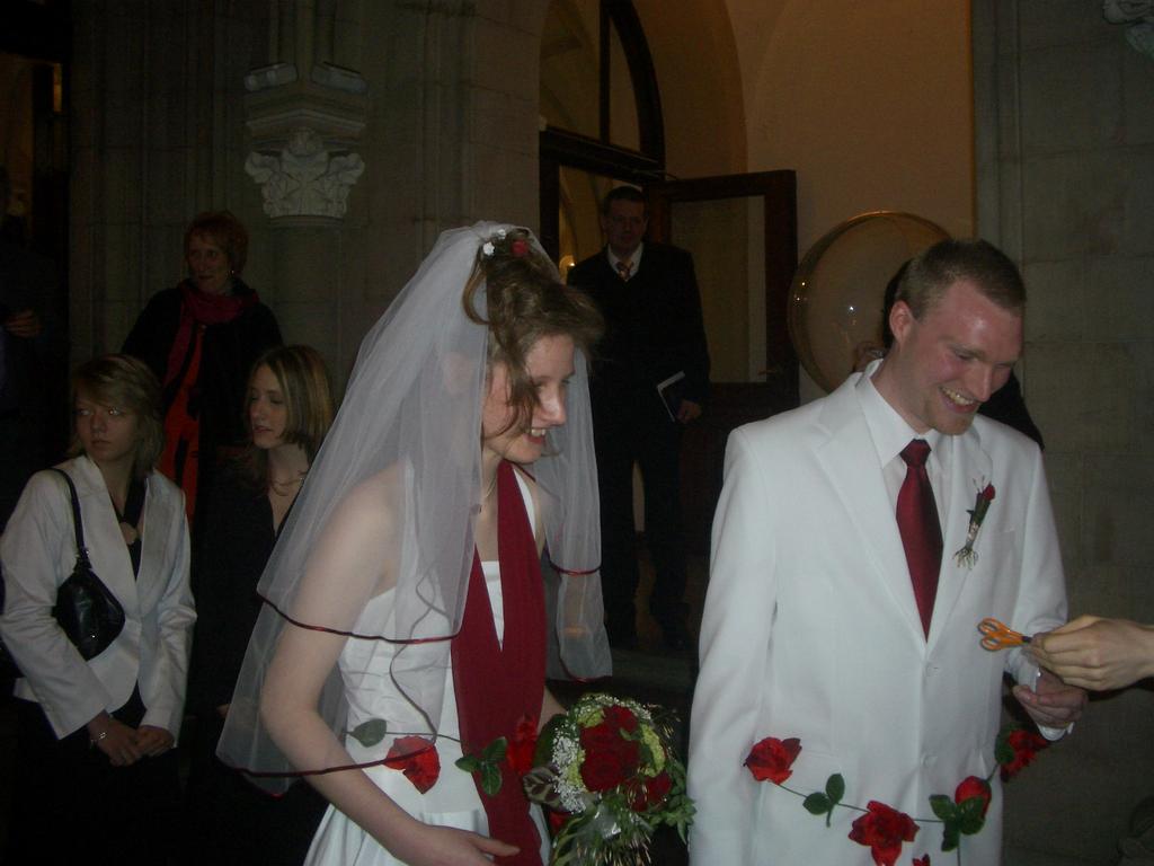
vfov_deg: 40.7
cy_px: 433
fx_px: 1167
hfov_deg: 52.6
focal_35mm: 35
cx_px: 577
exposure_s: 1/60
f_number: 2.6
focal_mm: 5.8
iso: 100
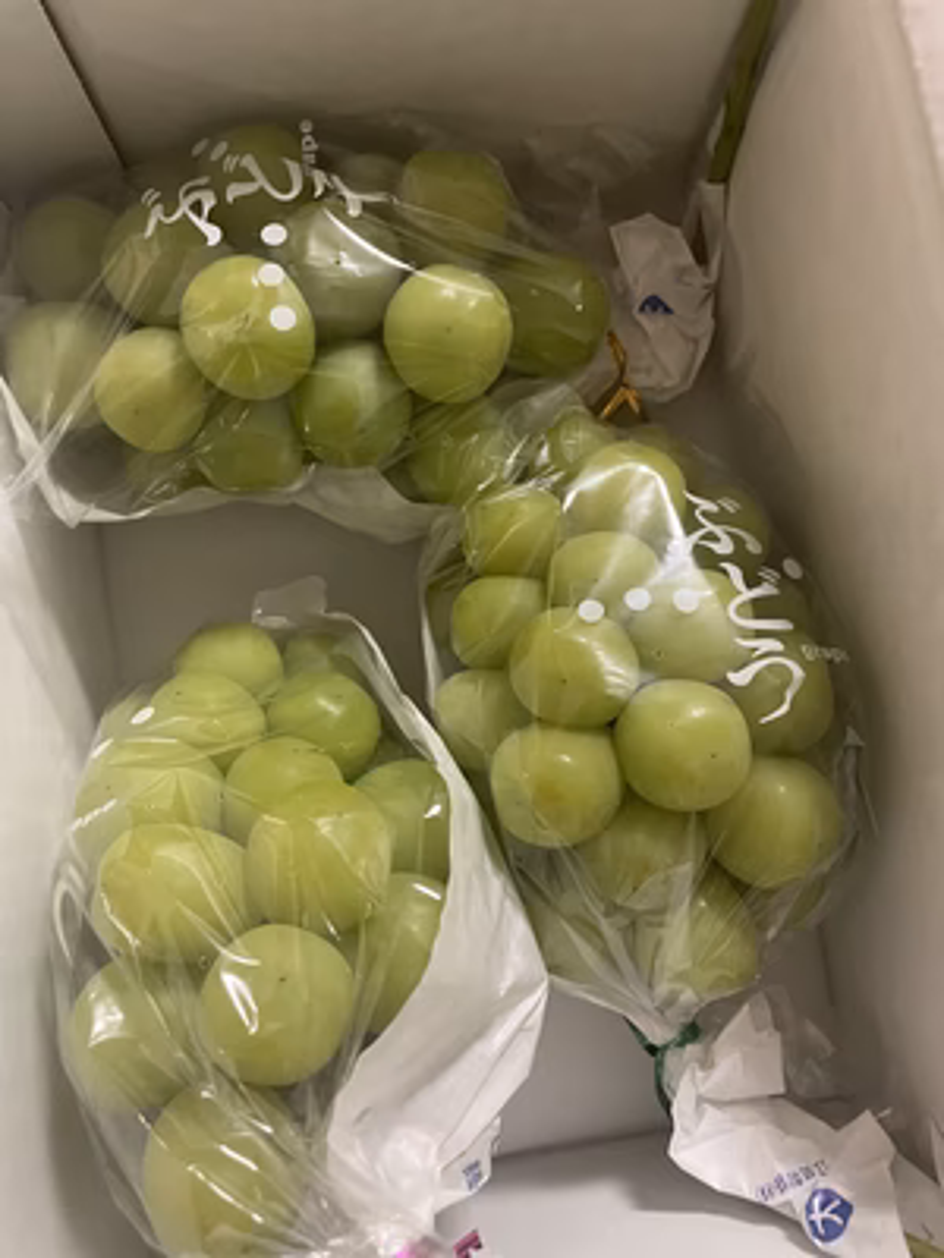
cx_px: 472
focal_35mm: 26
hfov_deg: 53.1
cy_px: 629
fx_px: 945
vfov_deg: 67.3
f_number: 1.6
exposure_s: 1/33
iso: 400
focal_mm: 4.2
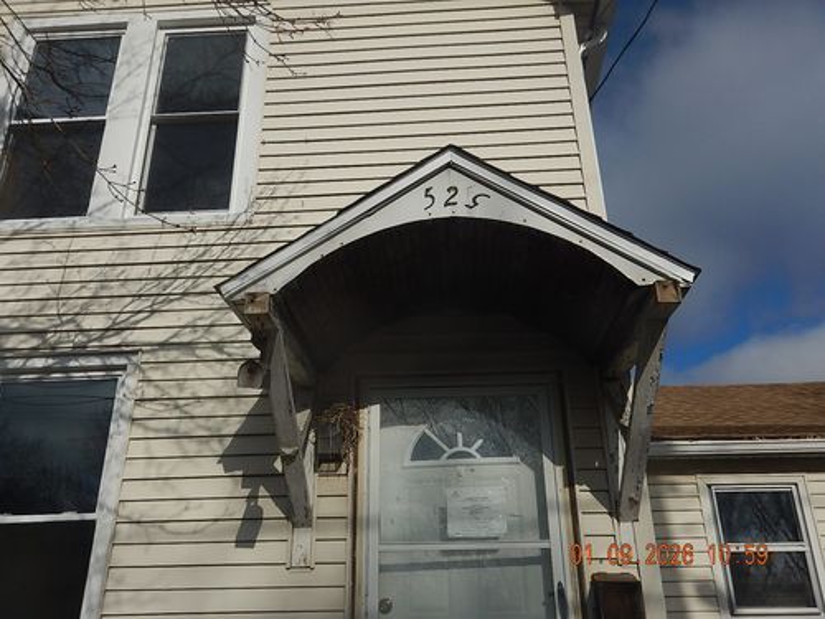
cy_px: 310
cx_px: 412
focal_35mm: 29
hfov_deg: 61.7
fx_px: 691
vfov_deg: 48.2
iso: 125
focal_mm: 5.1
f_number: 8.3
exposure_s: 1/800
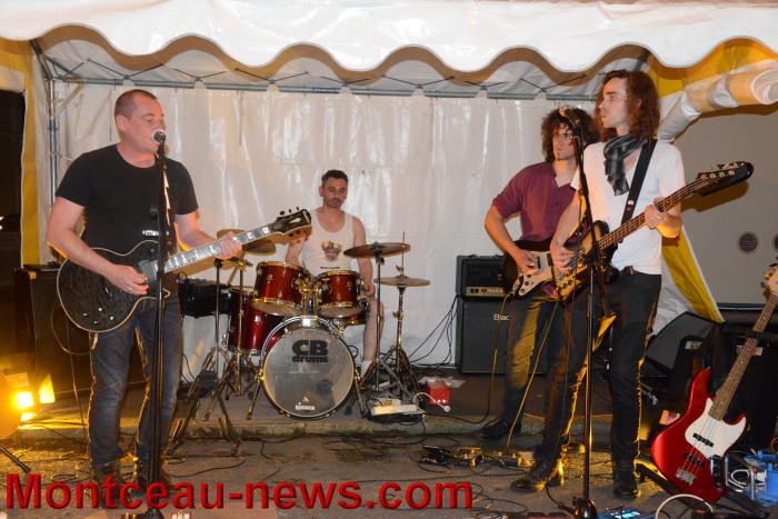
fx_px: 951
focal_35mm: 44
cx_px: 389
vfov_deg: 30.5
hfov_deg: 44.5
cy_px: 260
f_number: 8
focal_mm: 44
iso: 6400
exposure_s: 1/60
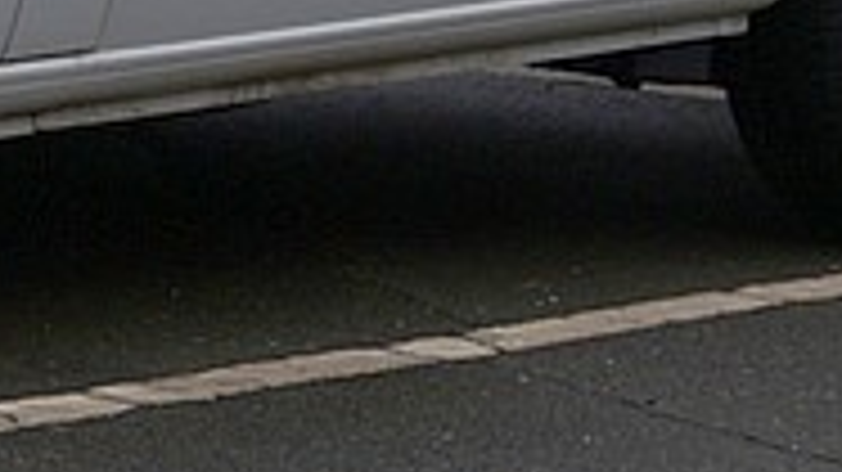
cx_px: -549
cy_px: -557
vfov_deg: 3.8
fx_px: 6985
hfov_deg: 6.8
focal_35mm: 313
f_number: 8
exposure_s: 1/250
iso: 200
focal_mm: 62
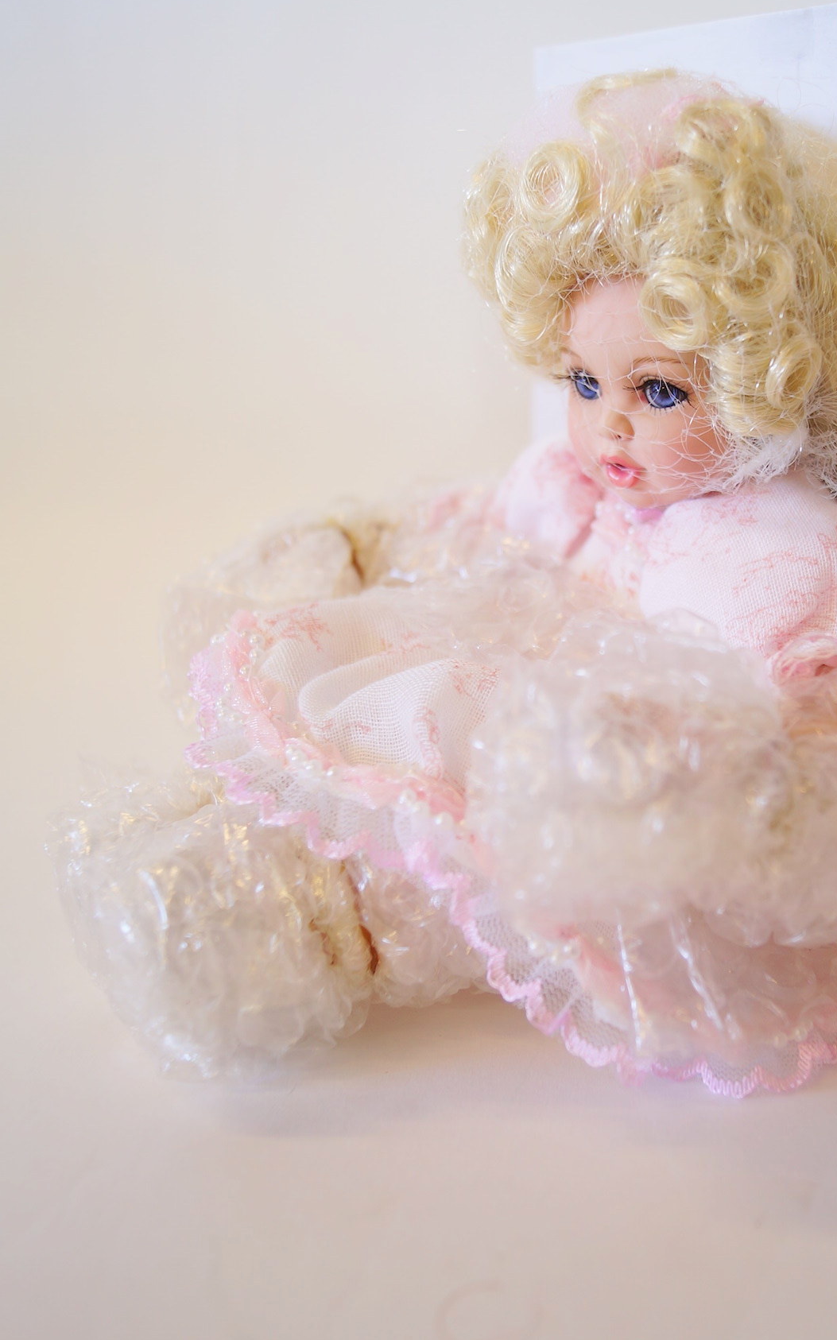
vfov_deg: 51.4
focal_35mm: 38
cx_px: 552
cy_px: 587
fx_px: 1388
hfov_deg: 33.3
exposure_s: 1/20
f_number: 4
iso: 100
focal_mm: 20
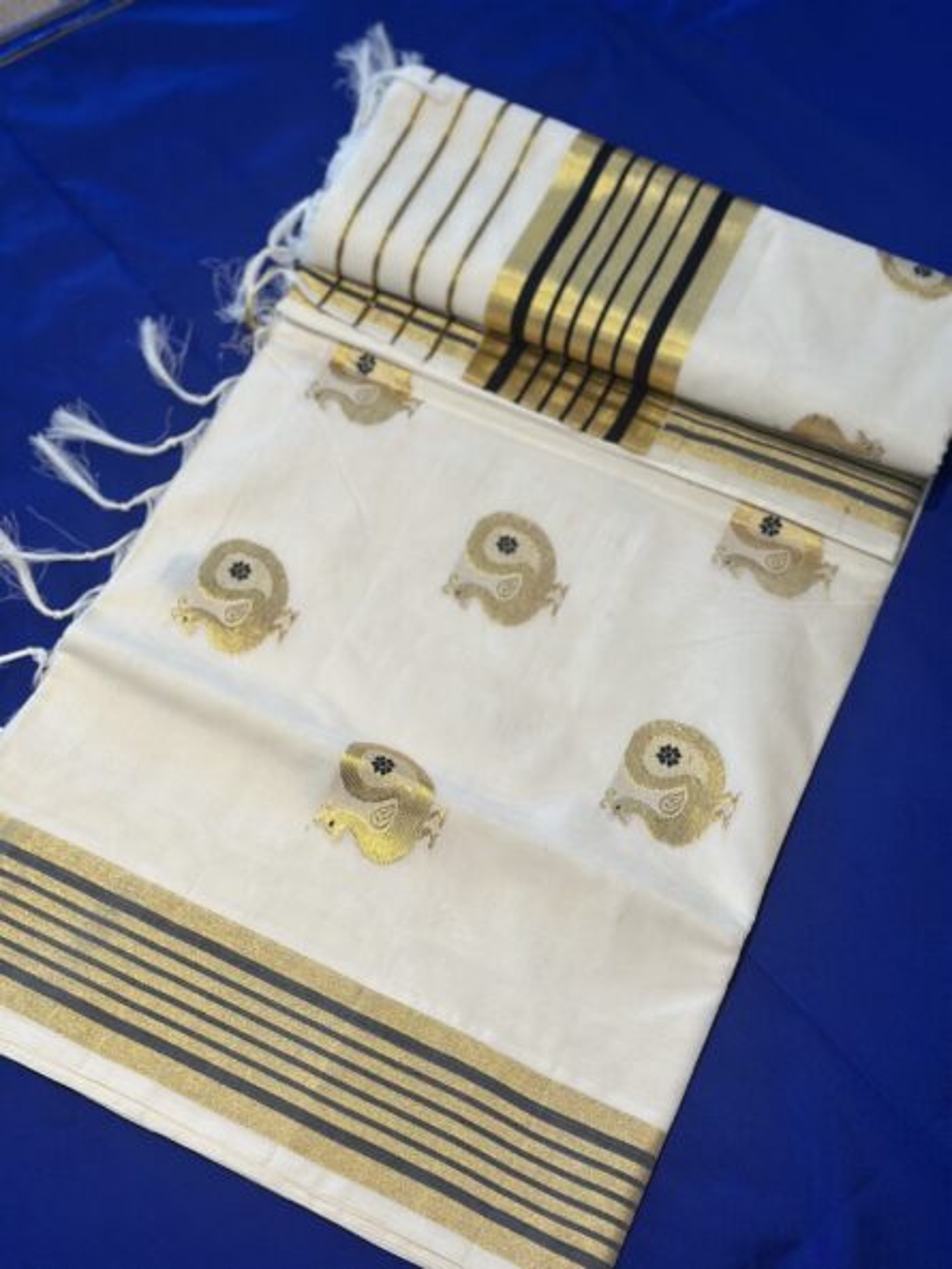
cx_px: 476
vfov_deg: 39.6
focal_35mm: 48
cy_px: 634
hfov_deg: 30.3
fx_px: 1759
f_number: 1.78
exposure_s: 1/120
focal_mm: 6.86
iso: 80
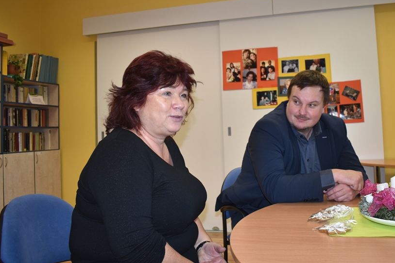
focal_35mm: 34
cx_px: 229
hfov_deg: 55.5
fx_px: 373
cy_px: 107
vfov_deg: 38.7
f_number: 3.5
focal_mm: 18
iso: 250
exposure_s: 1/60
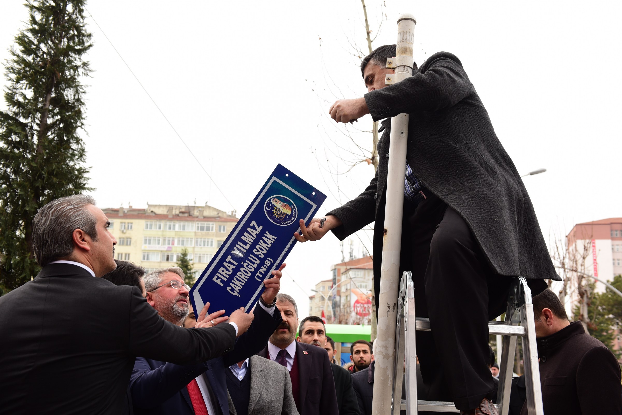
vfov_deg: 35.1
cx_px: 311
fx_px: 657
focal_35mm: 38
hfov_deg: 50.7
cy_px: 208
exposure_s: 1/200
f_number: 6.3
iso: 160
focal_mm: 38
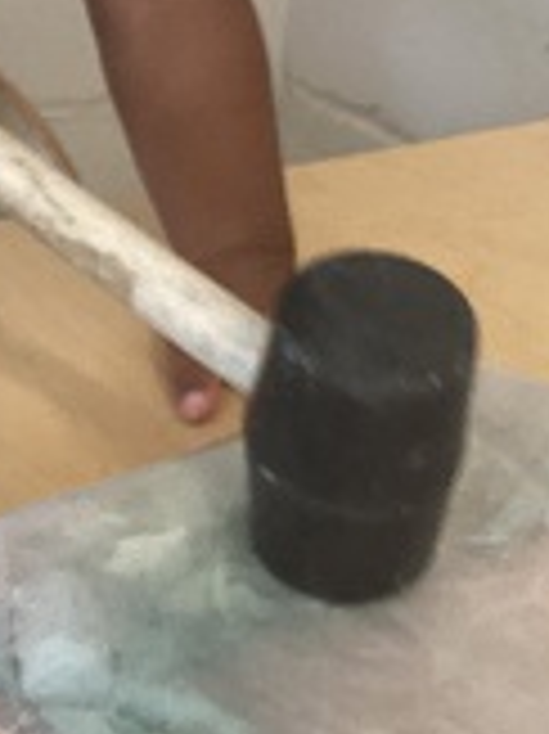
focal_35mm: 95
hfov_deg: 15.1
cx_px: -88
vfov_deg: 20.6
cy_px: 221
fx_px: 2012
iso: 100
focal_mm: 3.3
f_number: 2.4
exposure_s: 1/60
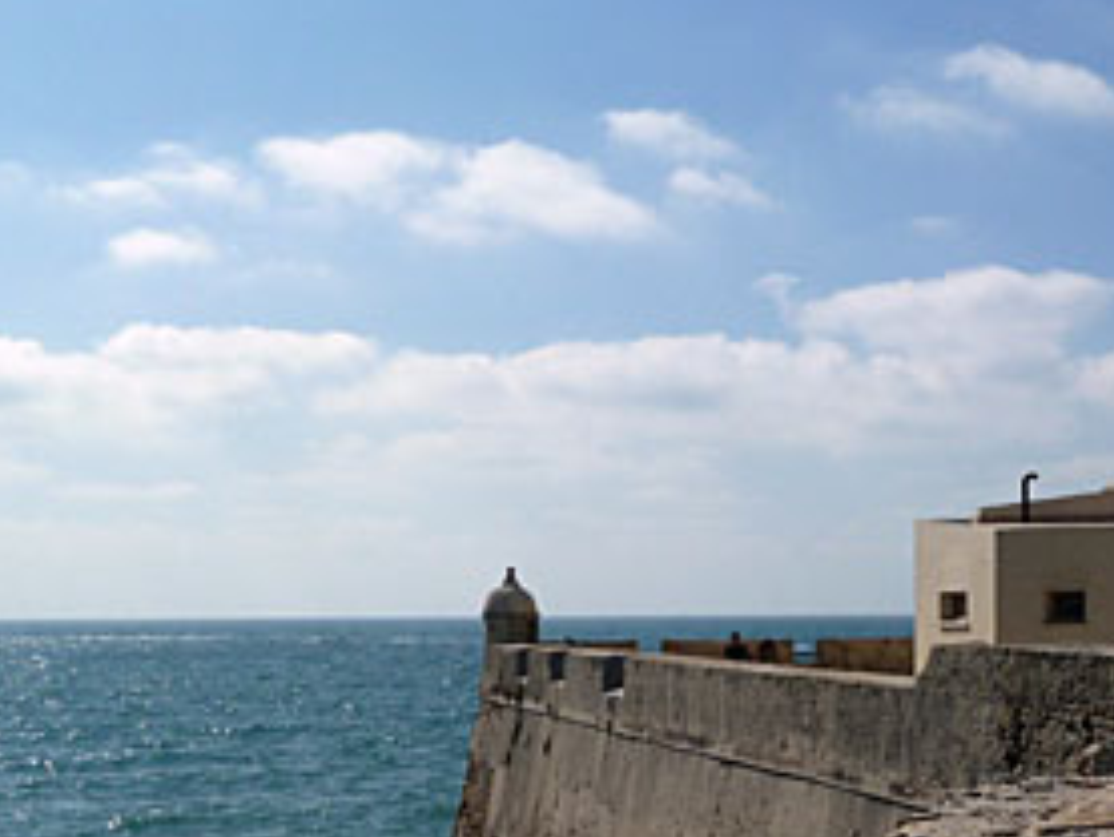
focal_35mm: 65
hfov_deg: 29.8
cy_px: 700
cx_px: 607
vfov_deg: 22.2
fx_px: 2093
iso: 80
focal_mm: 5
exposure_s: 1/1000
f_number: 5.6
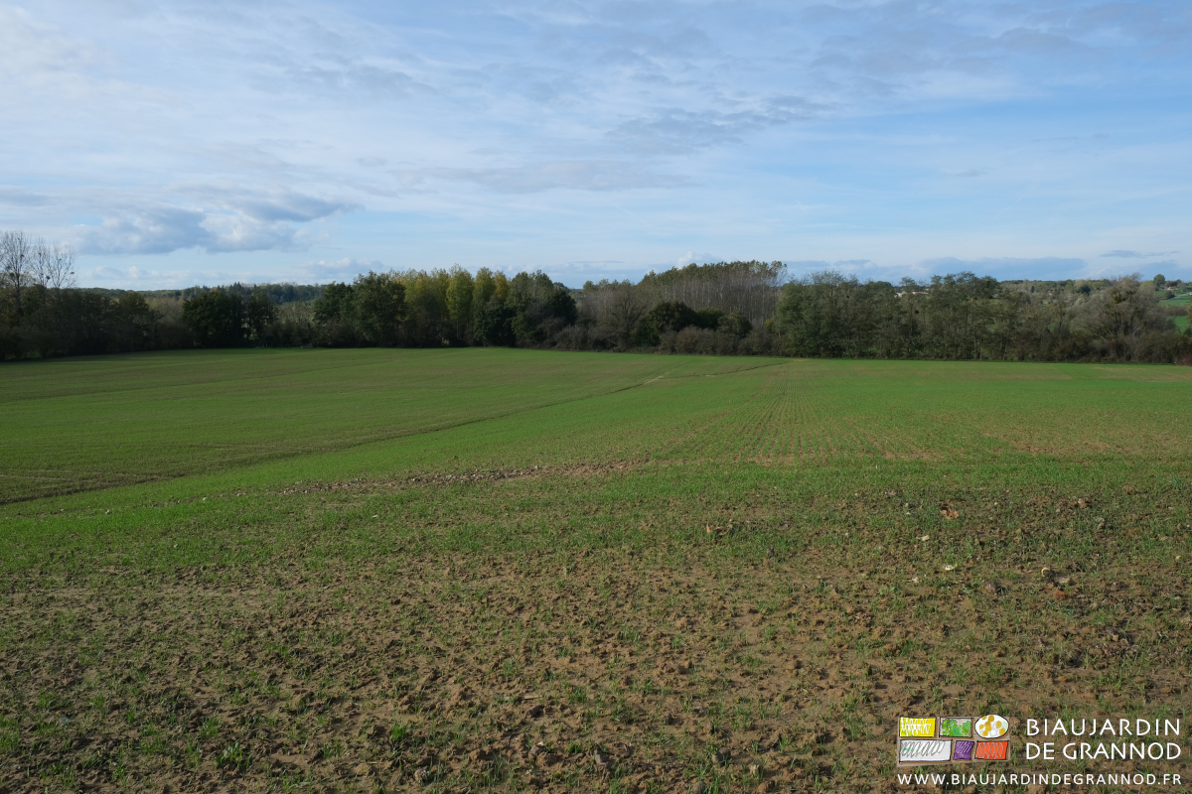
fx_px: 894
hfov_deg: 67.4
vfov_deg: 47.9
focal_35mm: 27
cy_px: 397
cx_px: 596
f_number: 8
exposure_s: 1/450
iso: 320
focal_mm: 18
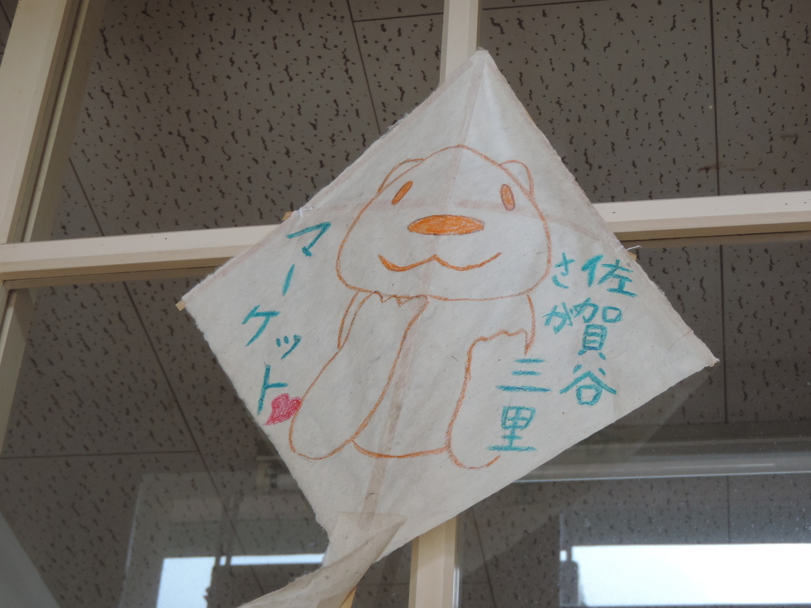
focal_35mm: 70
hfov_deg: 27.8
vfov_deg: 21.0
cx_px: 406
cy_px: 304
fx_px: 1640
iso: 280
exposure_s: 1/60
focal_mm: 12.4
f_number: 3.9
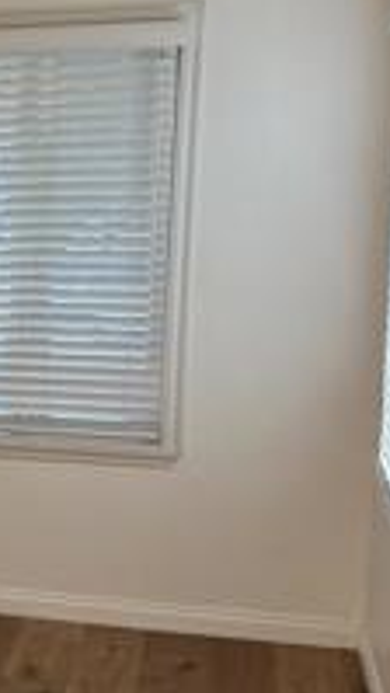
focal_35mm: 84
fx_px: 1544
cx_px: -435
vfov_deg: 25.3
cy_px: 369
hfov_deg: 12.4
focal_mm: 6.76
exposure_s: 1/60
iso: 125
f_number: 1.78
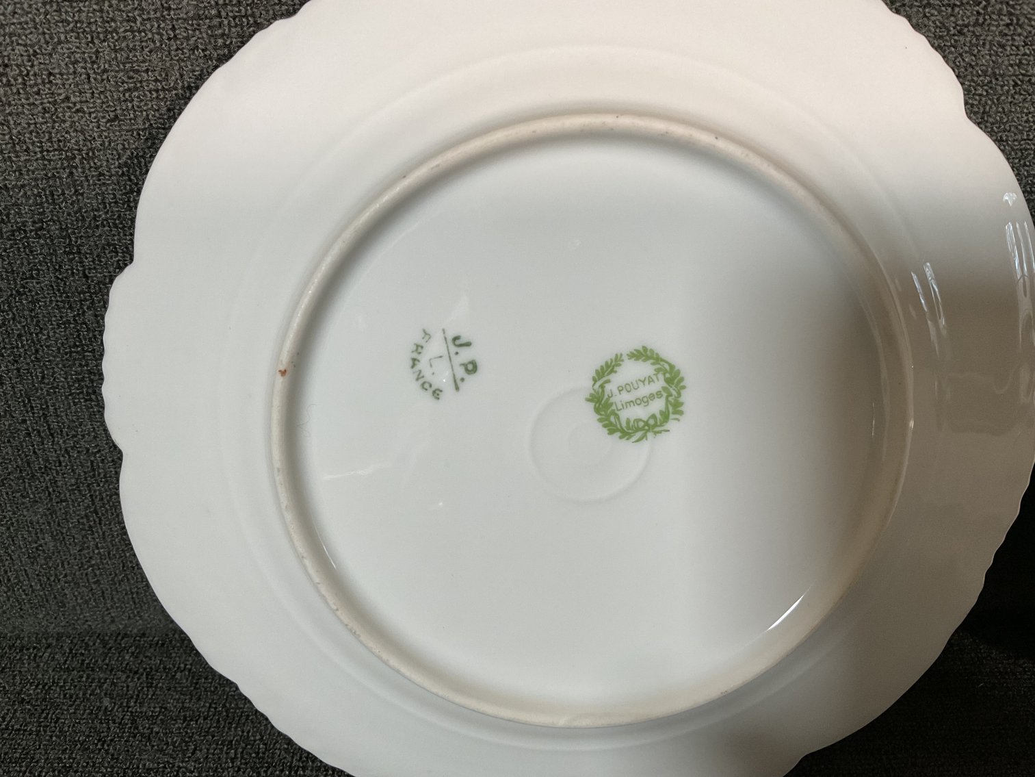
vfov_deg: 48.2
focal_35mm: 29
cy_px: 388
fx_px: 867
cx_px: 518
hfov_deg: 61.7
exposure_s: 1/120
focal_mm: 3
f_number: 1.8
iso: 64
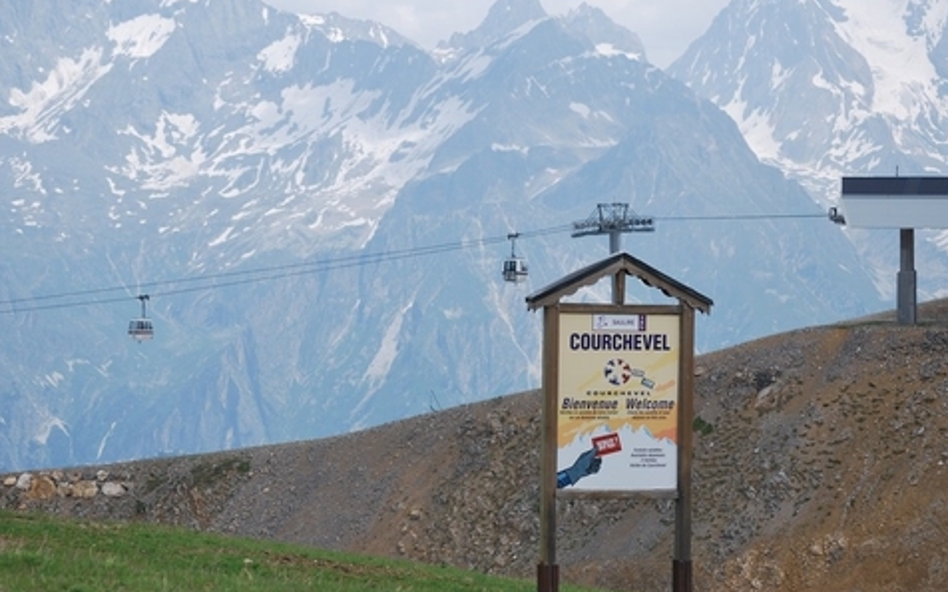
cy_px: 218
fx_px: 3735
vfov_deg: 9.1
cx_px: 394
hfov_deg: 14.5
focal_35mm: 145
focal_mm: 75
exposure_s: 1/500
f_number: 5.6
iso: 100
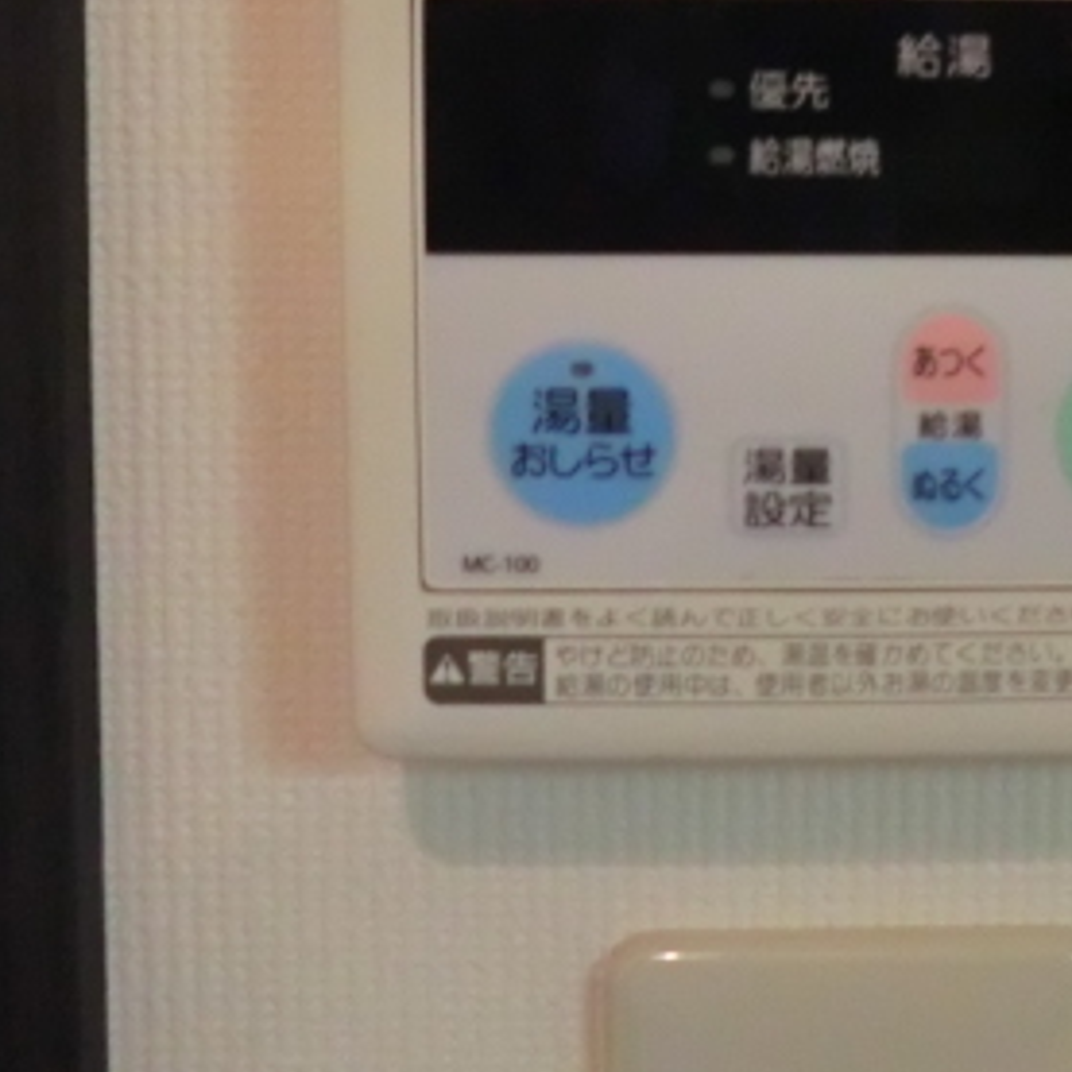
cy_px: 232
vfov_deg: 33.8
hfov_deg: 33.0
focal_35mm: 49
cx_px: 956
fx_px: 1717
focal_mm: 4.3
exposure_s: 1/50
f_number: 3.2
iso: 800
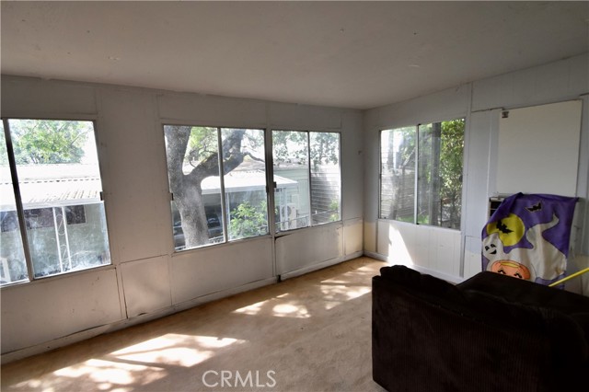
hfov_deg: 100.4
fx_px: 245
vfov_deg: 77.3
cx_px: 294
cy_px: 196
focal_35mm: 15
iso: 800
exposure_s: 1/200
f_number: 7.1
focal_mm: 10
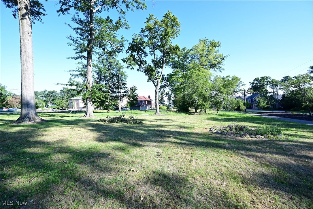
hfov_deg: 104.3
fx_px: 122
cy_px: 104
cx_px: 156
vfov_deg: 81.2
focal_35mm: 14
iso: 500
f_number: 8
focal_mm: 14
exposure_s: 1/320
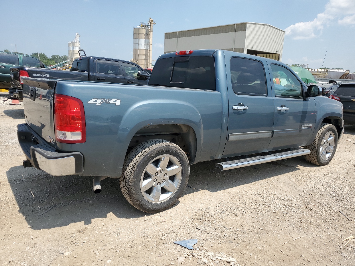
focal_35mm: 26
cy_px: 133
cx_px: 178
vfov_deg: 53.1
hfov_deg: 67.3
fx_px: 267
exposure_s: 1/3333
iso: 50
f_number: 1.5
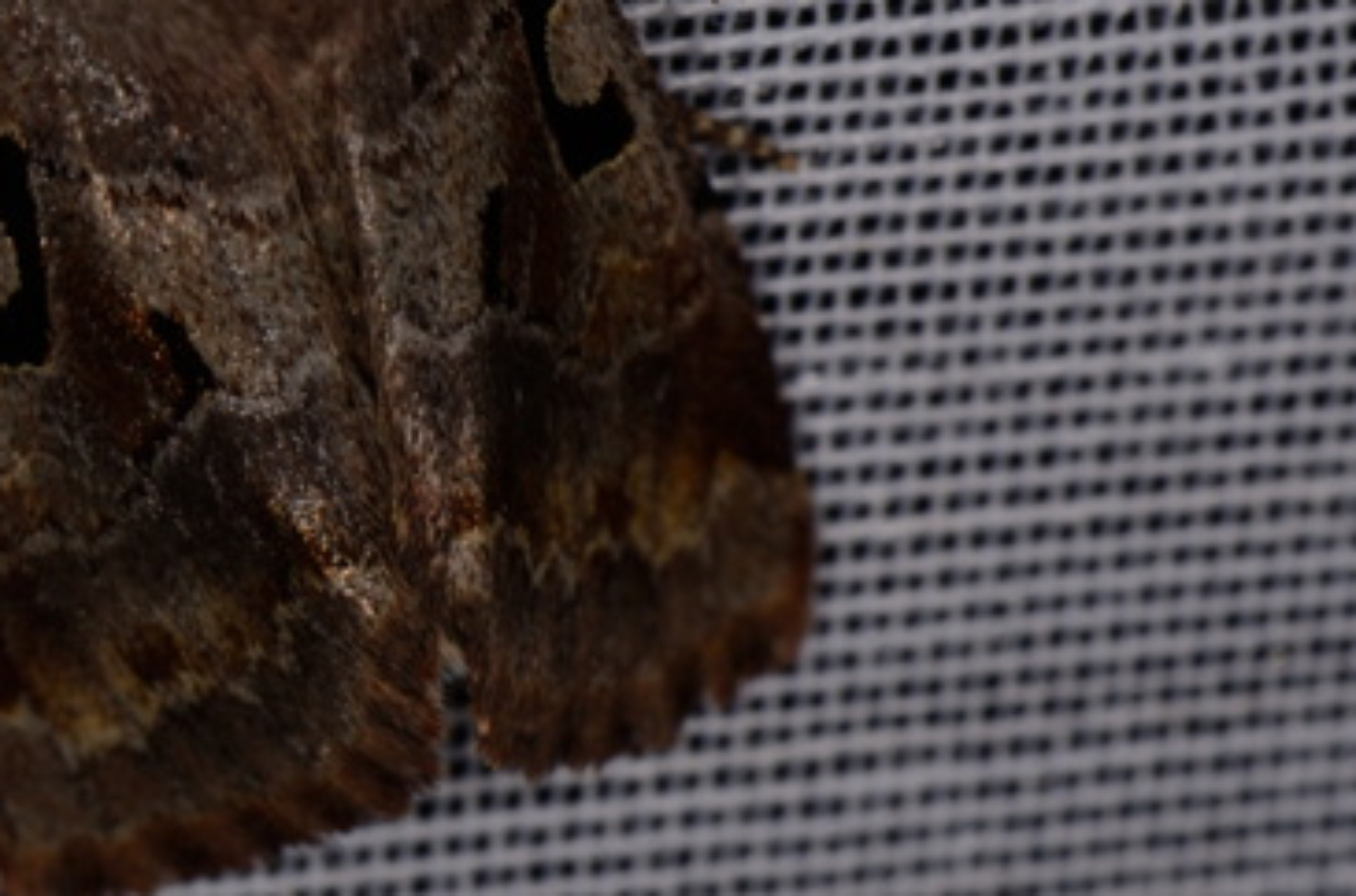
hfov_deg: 7.5
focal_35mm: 276
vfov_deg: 4.9
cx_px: 278
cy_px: 22
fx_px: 10372
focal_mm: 85
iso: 100
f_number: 25
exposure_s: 1/60
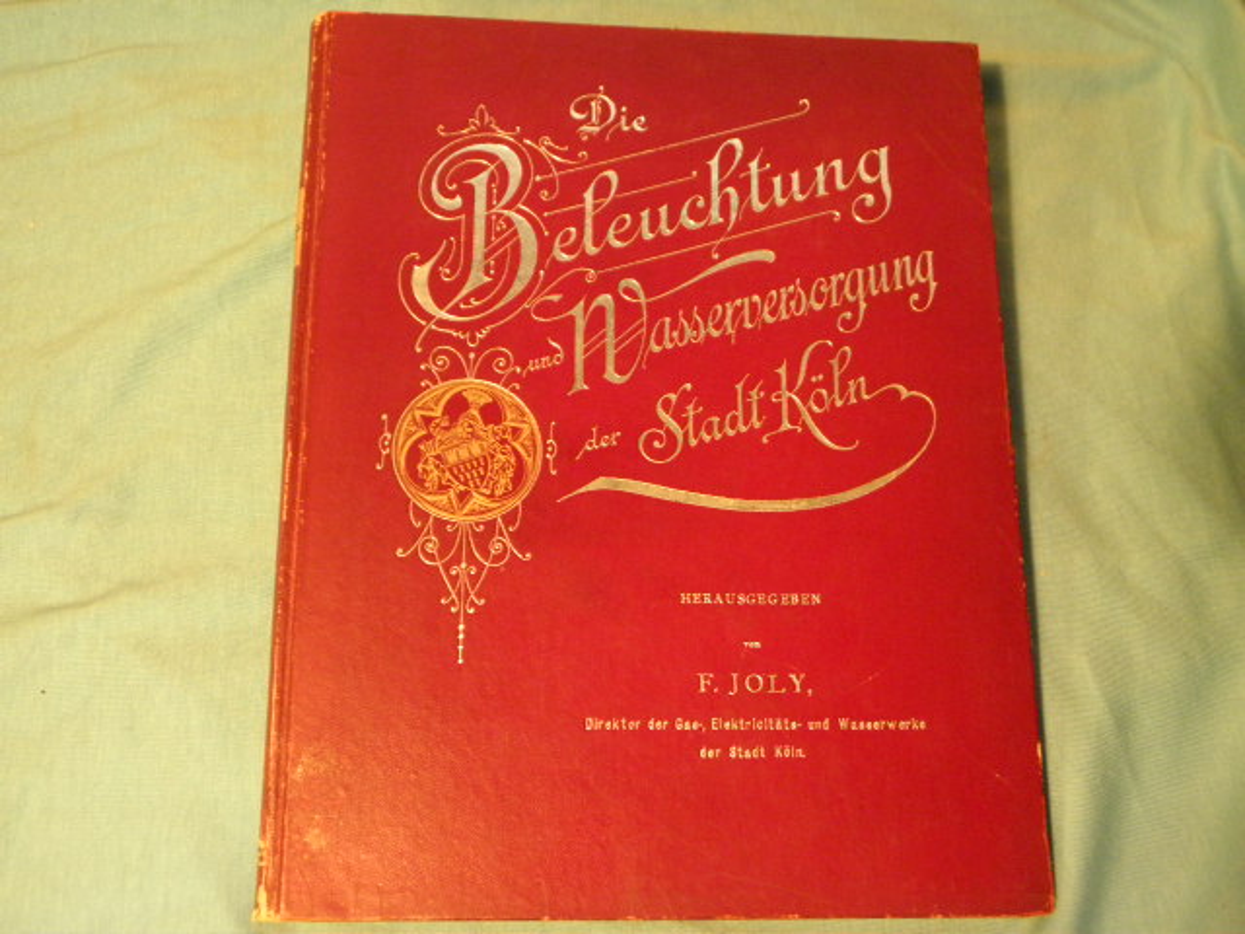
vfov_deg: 36.8
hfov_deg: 47.9
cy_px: 467
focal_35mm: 39
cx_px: 622
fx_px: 1403
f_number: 3.8
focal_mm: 7.1
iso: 400
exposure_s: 1/6
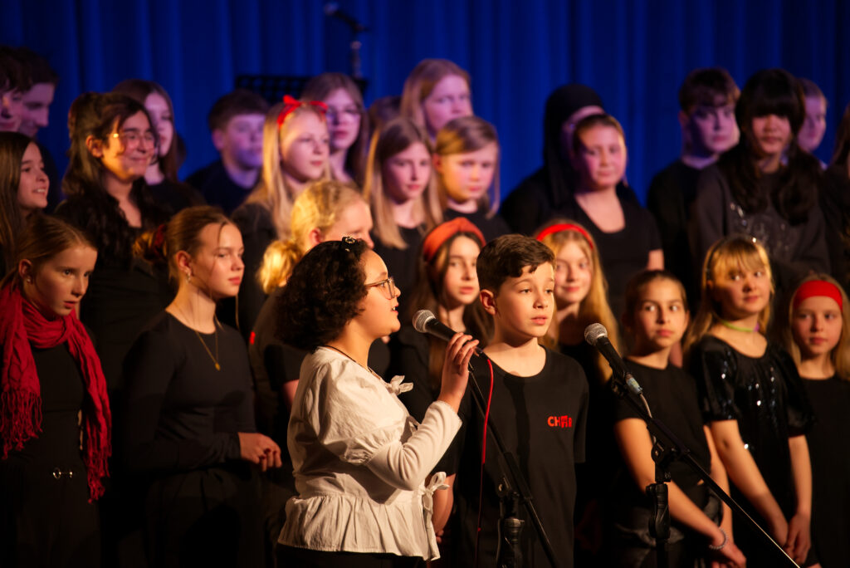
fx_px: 4252
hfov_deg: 11.4
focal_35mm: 180
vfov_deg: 7.6
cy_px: 284
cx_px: 425
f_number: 2.8
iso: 2500
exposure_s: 1/200
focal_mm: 180
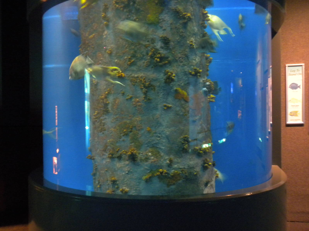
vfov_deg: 38.7
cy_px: 116
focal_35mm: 37
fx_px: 330
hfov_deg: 50.1
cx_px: 154
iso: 400
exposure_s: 1/2.3
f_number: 3.5
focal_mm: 6.6
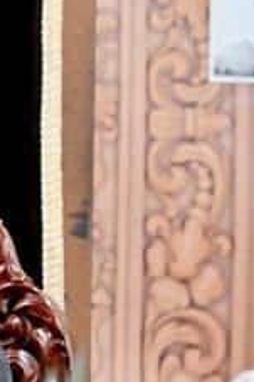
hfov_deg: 2.5
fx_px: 5734
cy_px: 505
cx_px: -290
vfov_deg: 3.8
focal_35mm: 541
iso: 800
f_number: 4
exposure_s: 1/320
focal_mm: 120
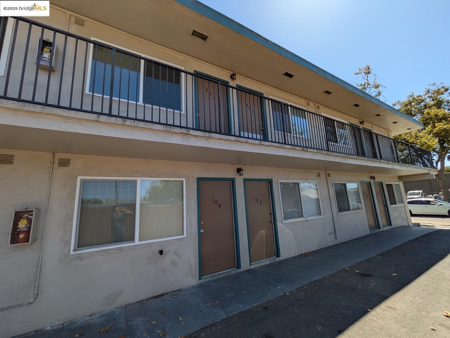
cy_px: 169
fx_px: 182
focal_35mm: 14
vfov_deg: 85.7
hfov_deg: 102.0
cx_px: 225
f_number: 2.2
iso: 49
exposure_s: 1/1337
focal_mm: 1.83
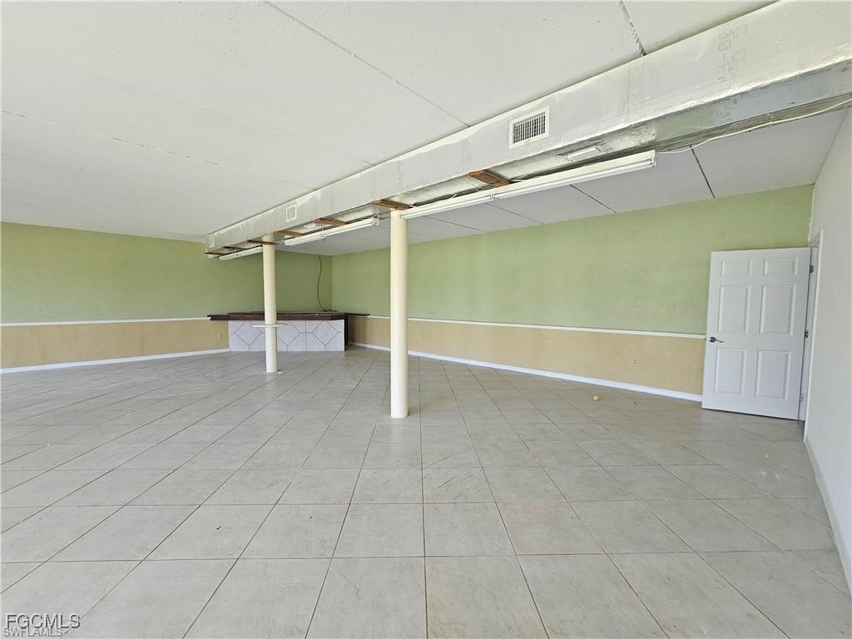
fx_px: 320
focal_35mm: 13
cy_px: 320
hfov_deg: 106.2
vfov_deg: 89.9
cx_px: 426
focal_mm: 2.2
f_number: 2.2
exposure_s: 1/77
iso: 100
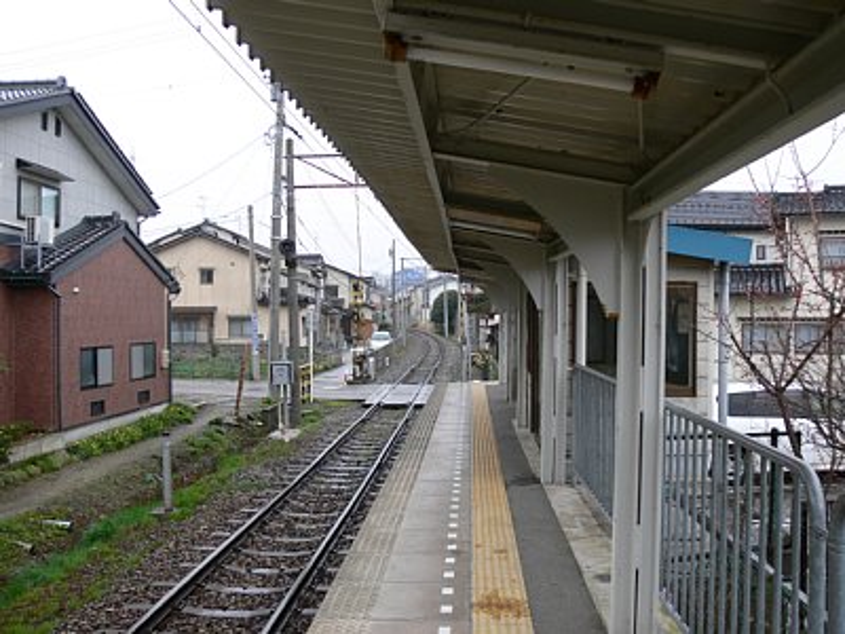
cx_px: 422
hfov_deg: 52.6
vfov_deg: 40.7
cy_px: 317
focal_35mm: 35
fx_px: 854
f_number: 3.2
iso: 80
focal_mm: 7.4
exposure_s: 1/60
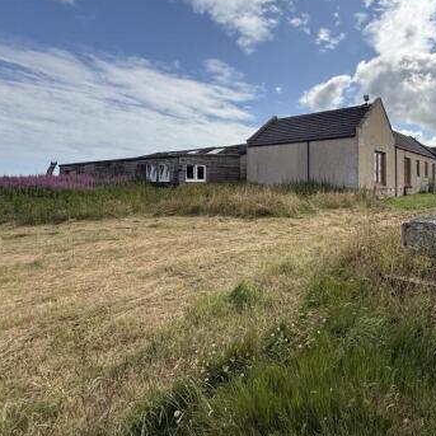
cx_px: 324
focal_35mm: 21
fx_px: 299
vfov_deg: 71.8
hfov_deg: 67.8
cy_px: 187
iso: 50
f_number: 2.2
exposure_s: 1/2320
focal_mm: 2.22
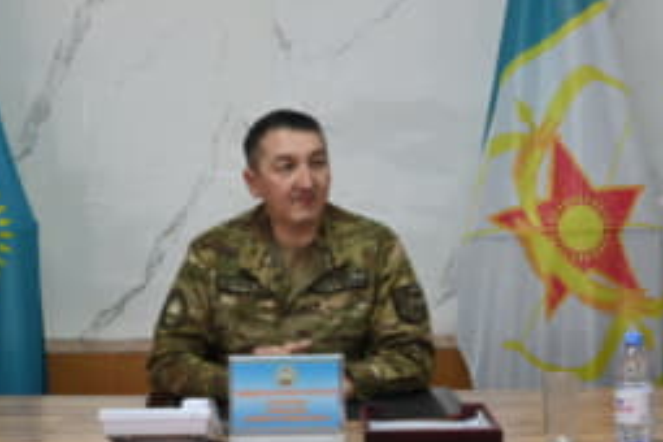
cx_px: 286
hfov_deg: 21.2
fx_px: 1768
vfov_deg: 14.3
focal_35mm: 96
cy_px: 208
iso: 2000
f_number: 3.8
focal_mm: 35
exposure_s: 1/125
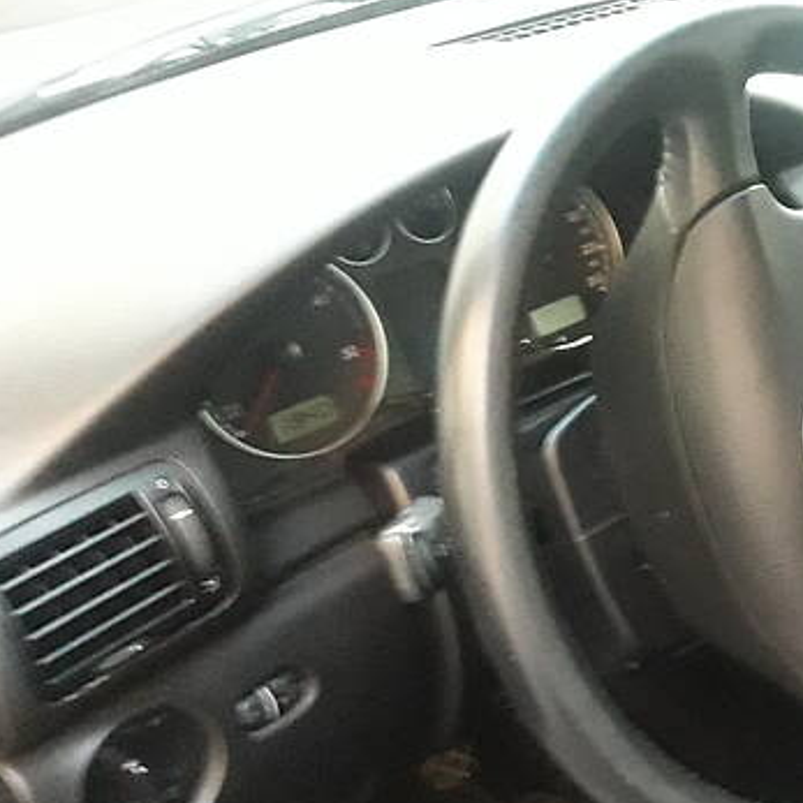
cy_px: 477
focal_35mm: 57
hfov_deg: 28.6
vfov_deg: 30.0
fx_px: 1496
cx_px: 759
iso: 800
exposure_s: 1/20
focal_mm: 3.7
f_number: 1.9
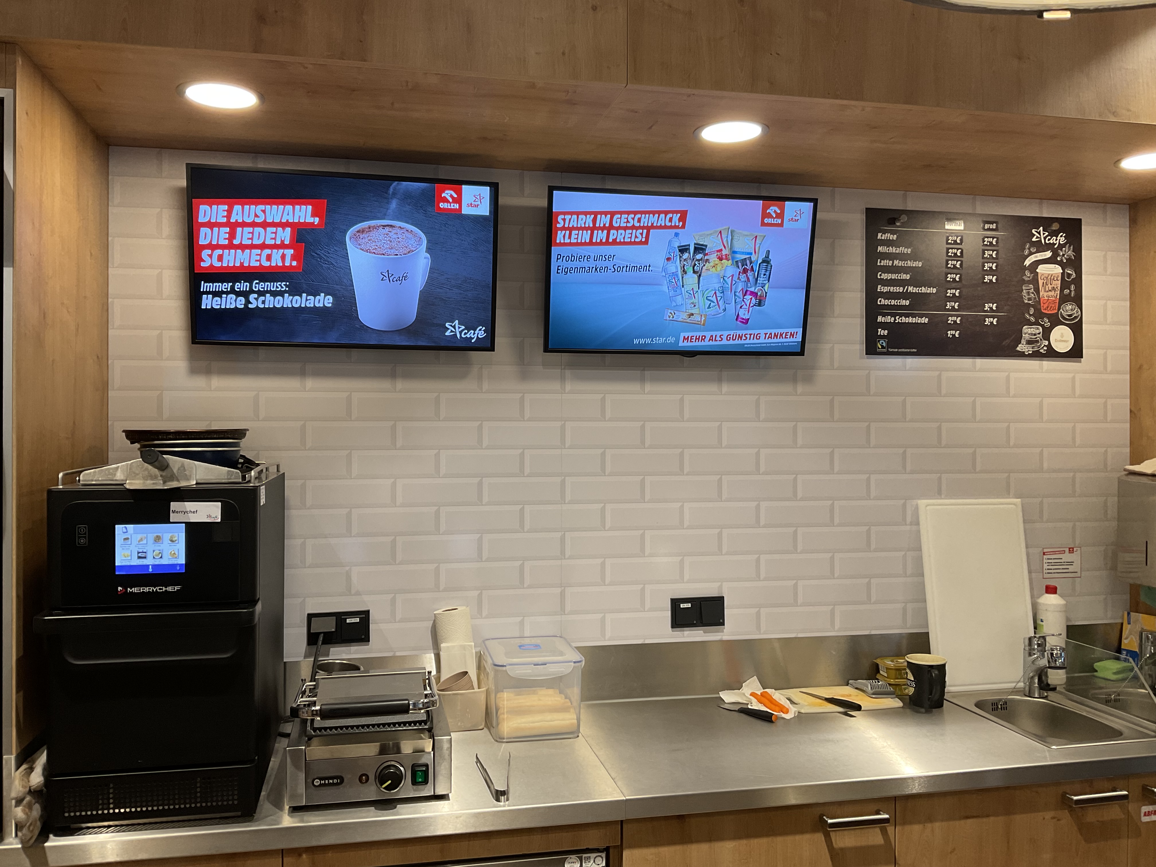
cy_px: 434
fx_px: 968
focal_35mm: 29
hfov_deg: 61.7
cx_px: 578
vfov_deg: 48.2
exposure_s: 1/120
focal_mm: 3
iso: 50
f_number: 1.8
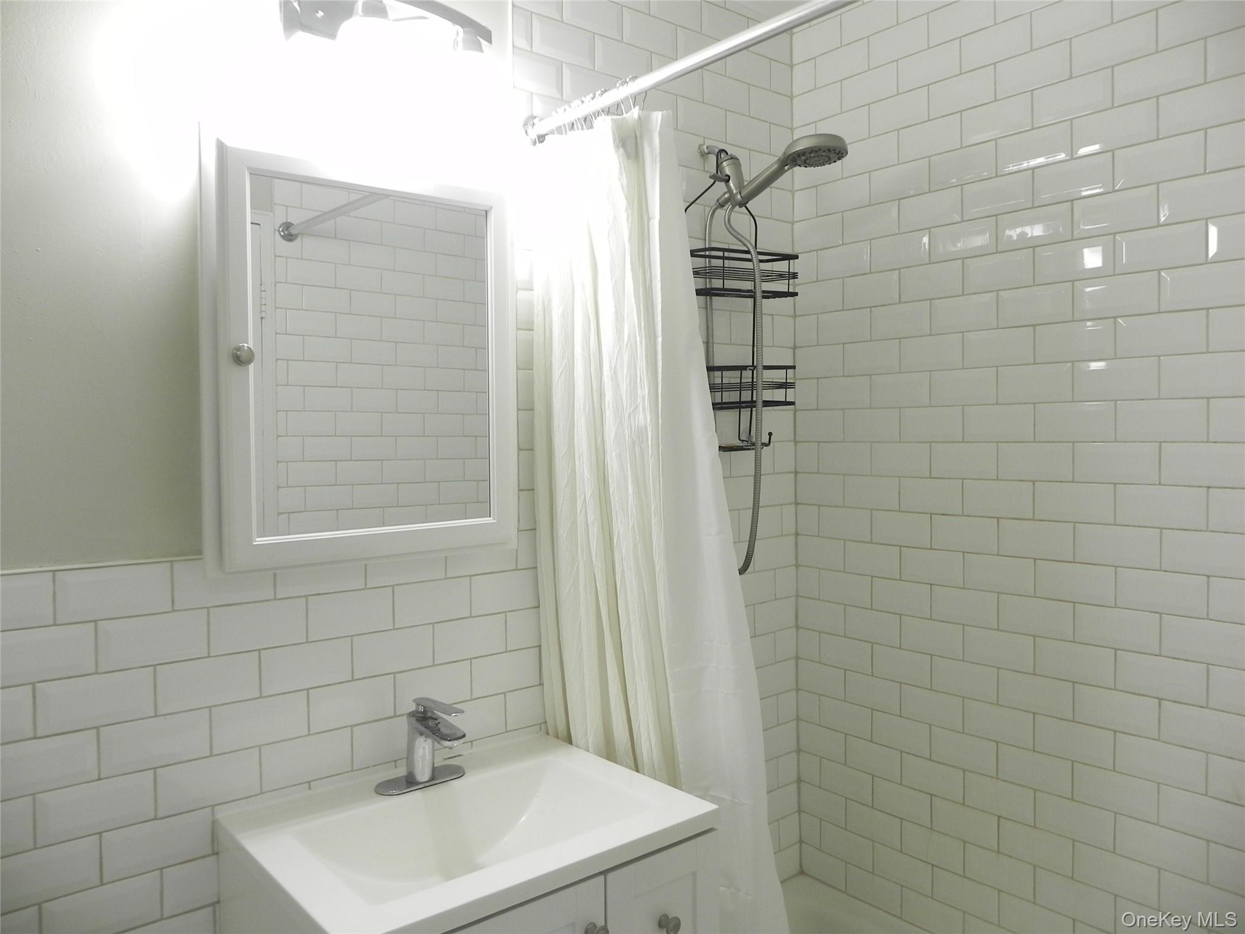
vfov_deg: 53.1
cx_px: 622
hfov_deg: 67.3
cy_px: 467
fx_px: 935
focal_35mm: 26
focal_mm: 4.6
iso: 160
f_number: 2.8
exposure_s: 1/47.4
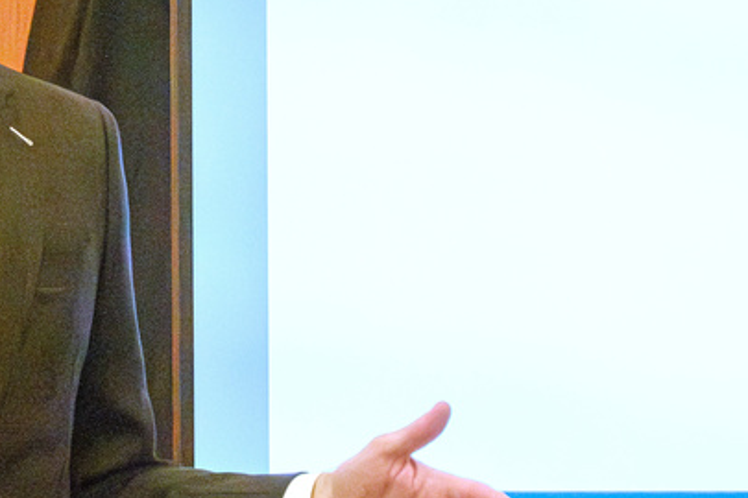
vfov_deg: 2.1
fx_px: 13463
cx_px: 345
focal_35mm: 648
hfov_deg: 3.2
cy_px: 174
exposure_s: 1/400
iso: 10000
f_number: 8
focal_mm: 170.5
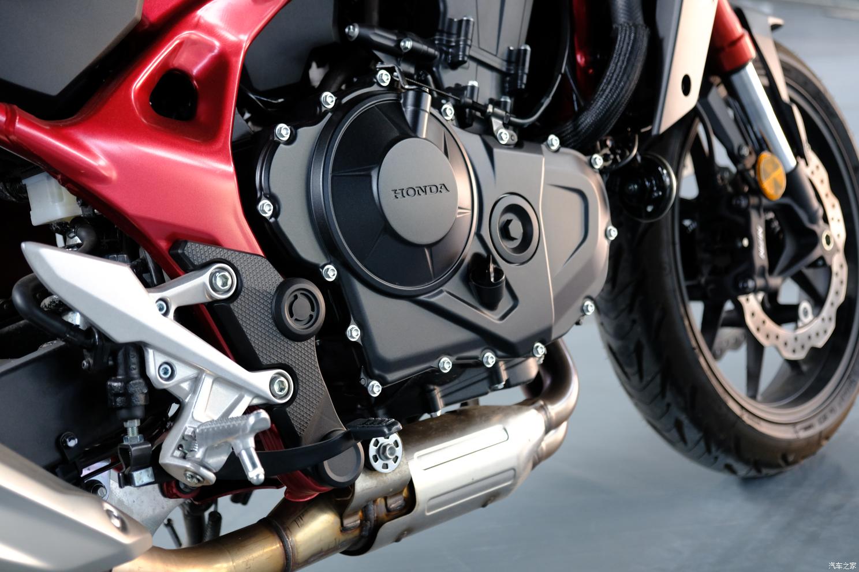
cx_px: 430
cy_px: 286
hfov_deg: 38.9
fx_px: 1217
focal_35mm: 51
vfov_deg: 26.5
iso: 800
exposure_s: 1/34
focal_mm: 34.3
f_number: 3.6
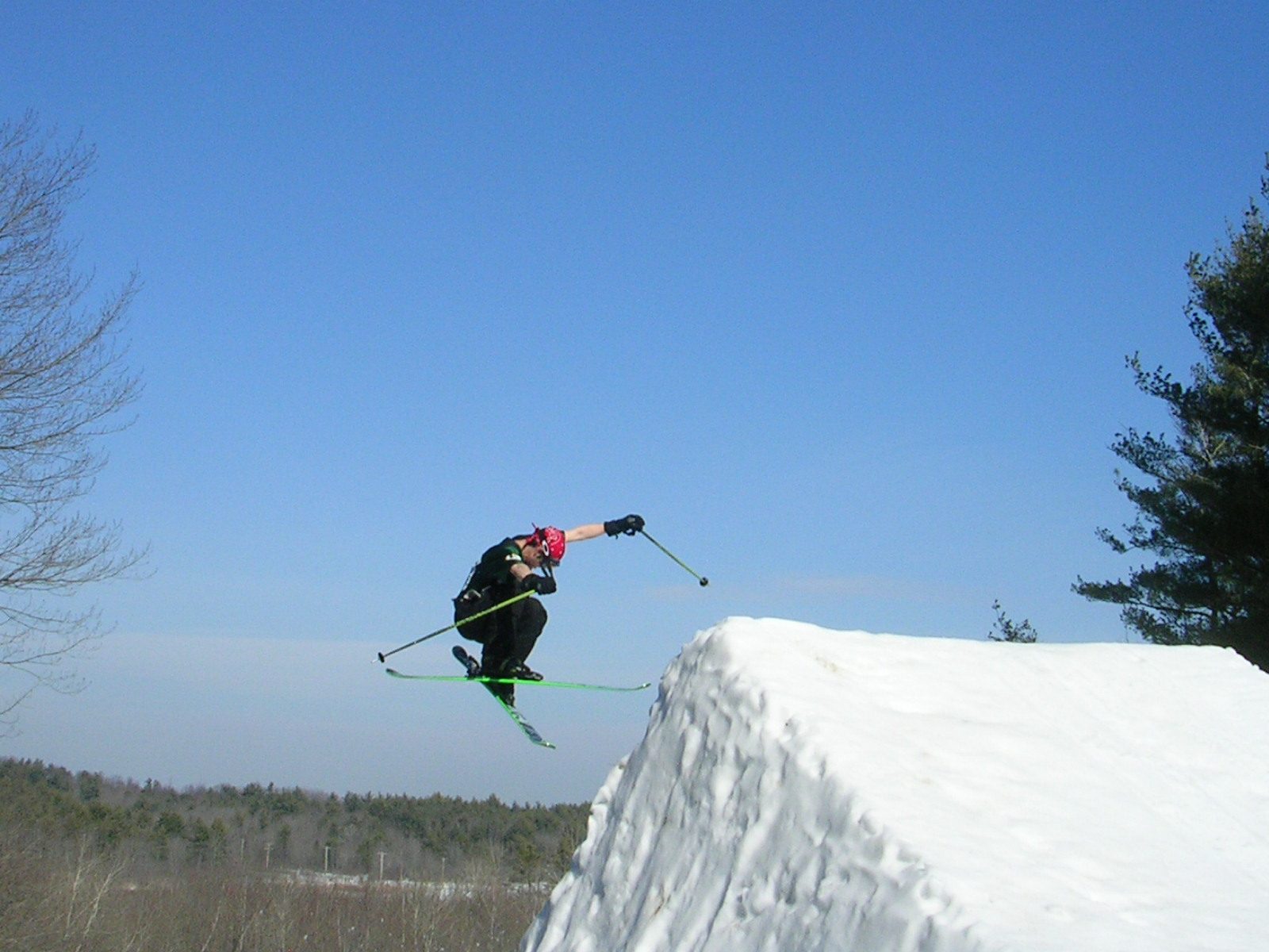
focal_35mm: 38
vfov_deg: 37.7
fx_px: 1393
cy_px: 476
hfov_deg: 49.0
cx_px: 634
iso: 71
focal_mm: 5.8
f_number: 5.6
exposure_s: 1/741
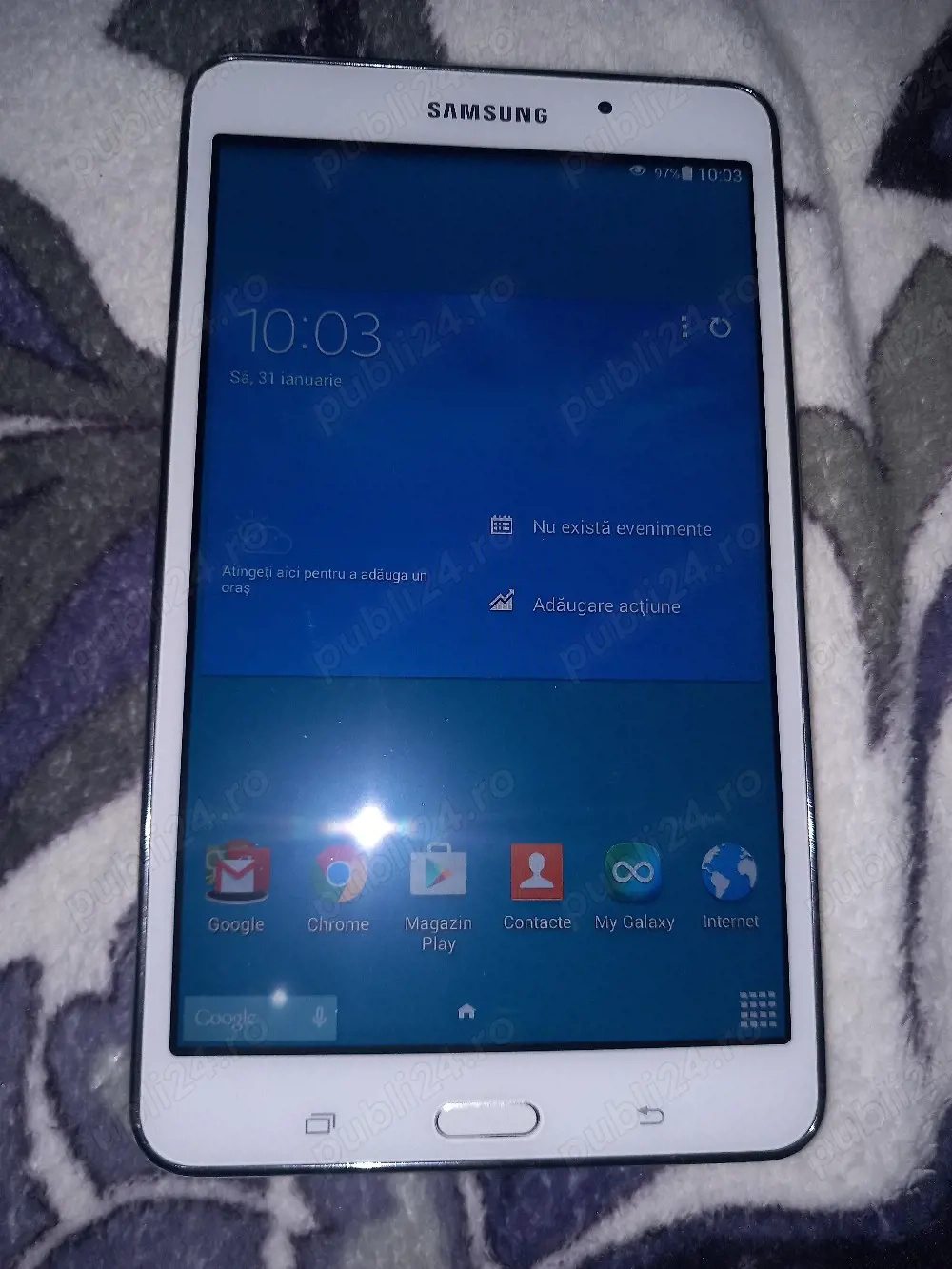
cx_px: 476
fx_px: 990
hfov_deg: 51.4
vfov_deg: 65.3
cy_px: 634
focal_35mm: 27
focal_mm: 4
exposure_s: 1/50.3
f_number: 1.8
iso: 25
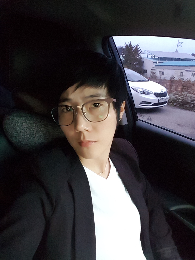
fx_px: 158
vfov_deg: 79.0
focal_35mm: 21
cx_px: 98
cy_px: 130
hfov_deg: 63.4
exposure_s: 1/12
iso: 640
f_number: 1.7
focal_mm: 2.1
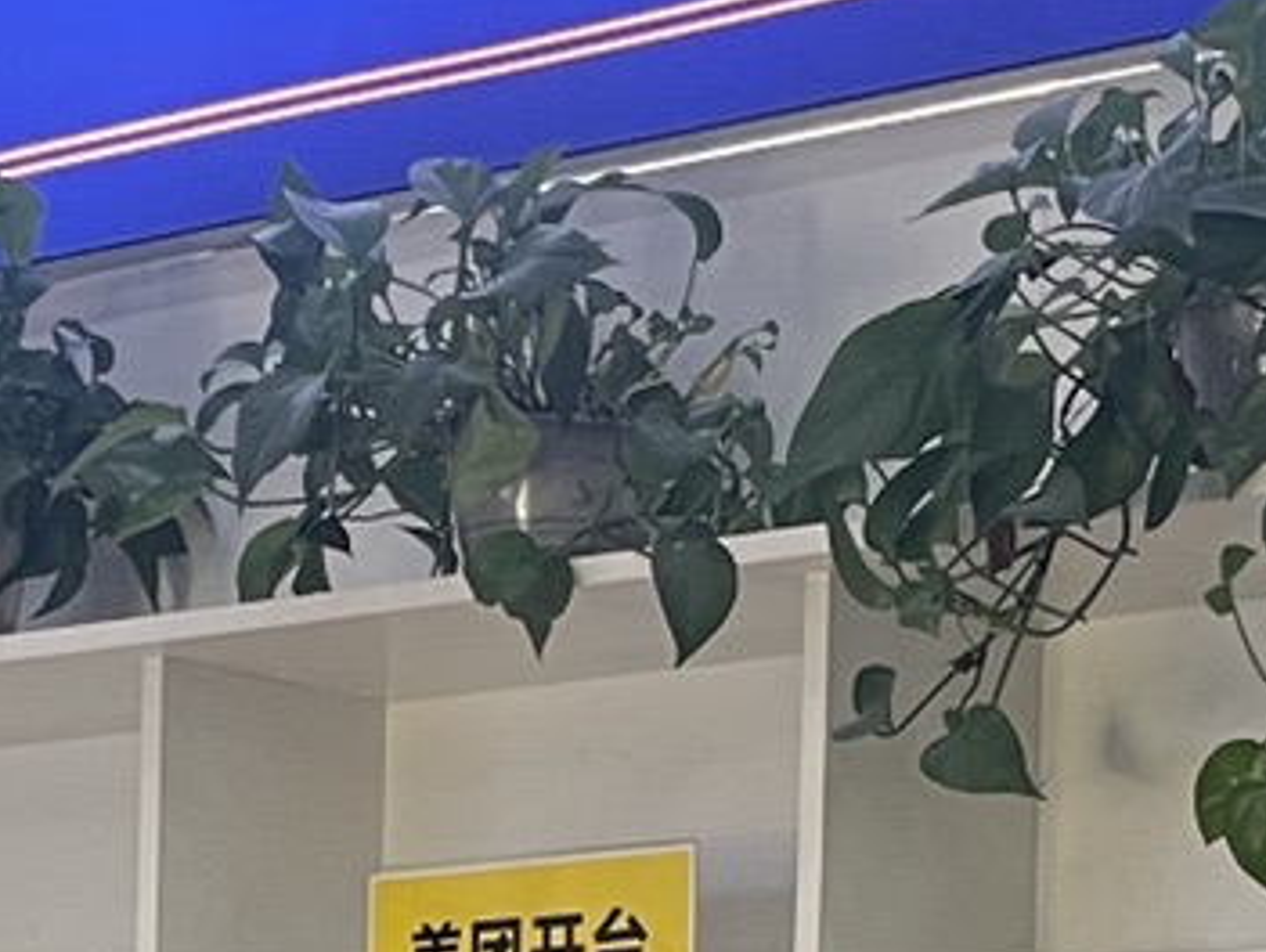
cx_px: 335
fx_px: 5418
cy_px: 1605
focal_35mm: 148
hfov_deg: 13.3
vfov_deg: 9.6
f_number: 1.6
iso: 125
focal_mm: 4.2
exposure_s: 1/50
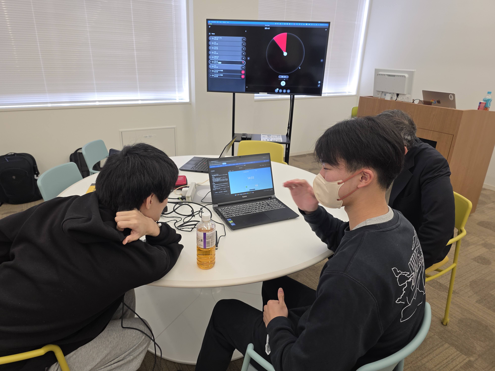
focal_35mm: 23
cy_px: 186
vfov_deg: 58.9
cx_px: 248
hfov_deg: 73.9
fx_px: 329
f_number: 1.7
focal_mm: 6.3
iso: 50
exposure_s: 1/100
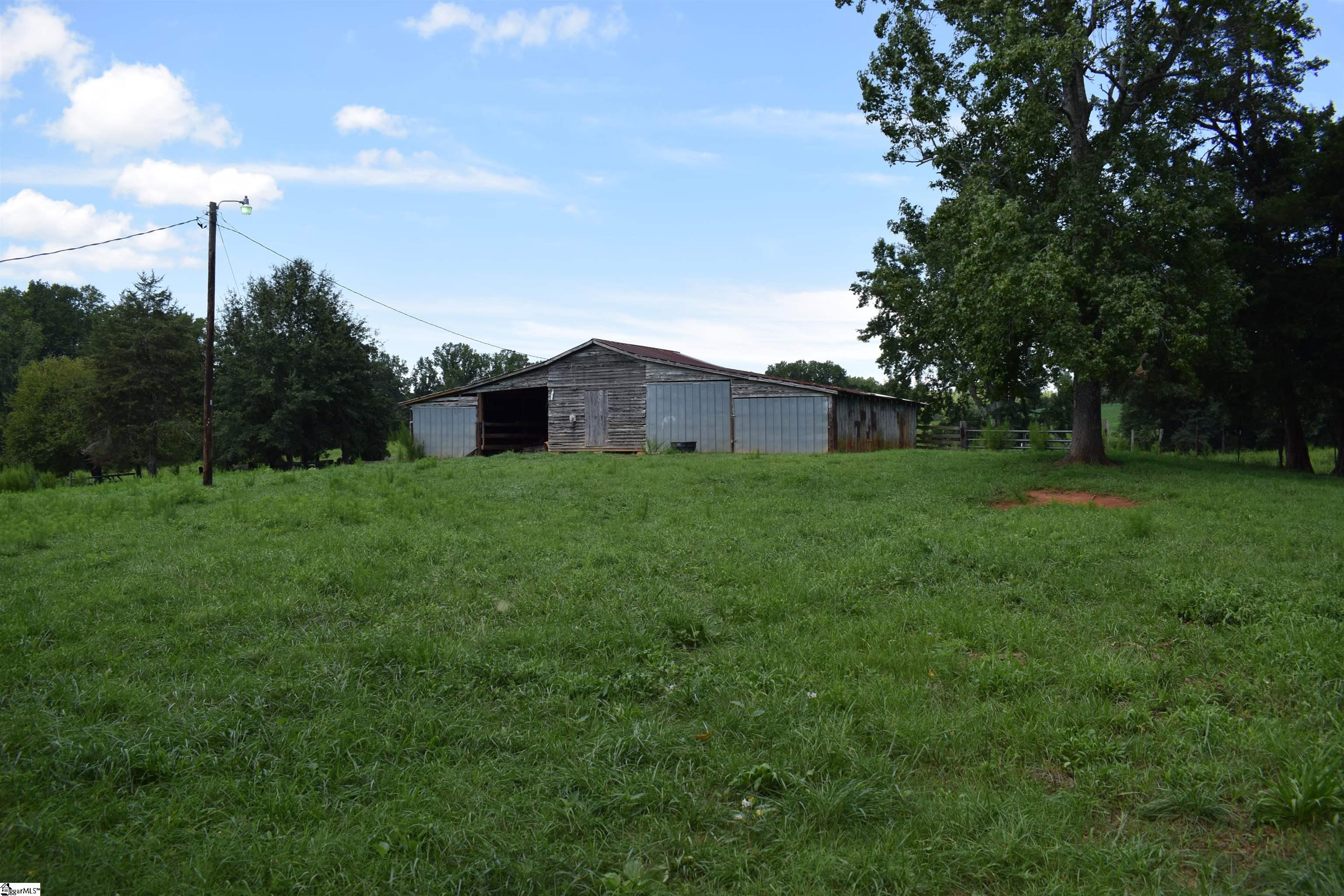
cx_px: 672
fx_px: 1120
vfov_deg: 43.6
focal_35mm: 30
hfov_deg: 61.9
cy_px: 448
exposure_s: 1/200
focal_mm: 20
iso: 100
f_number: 7.1
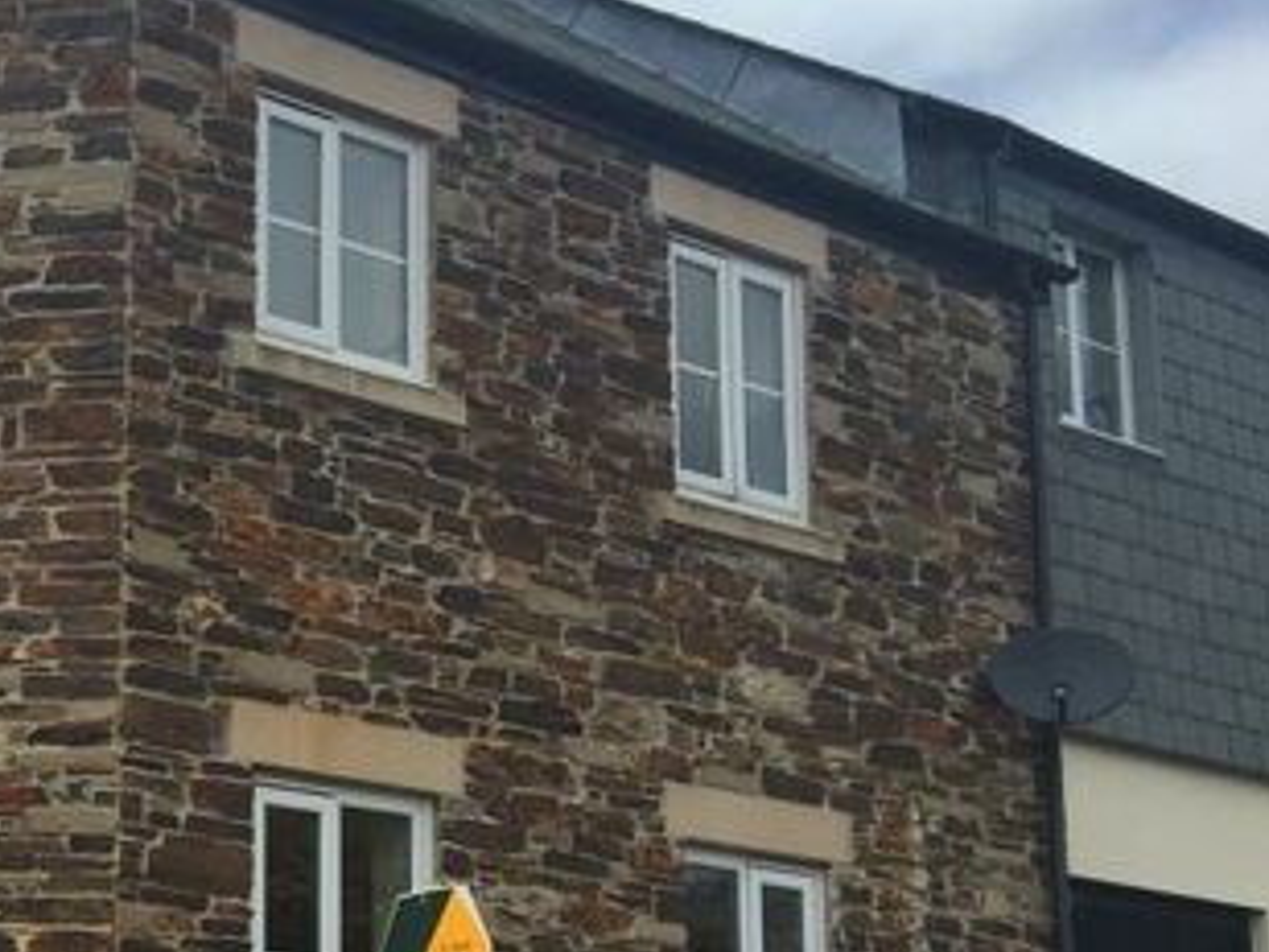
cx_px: -165
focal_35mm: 66
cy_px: 748
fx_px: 2420
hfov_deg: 26.8
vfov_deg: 22.0
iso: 32
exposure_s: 1/1364
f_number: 2.2
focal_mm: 4.15
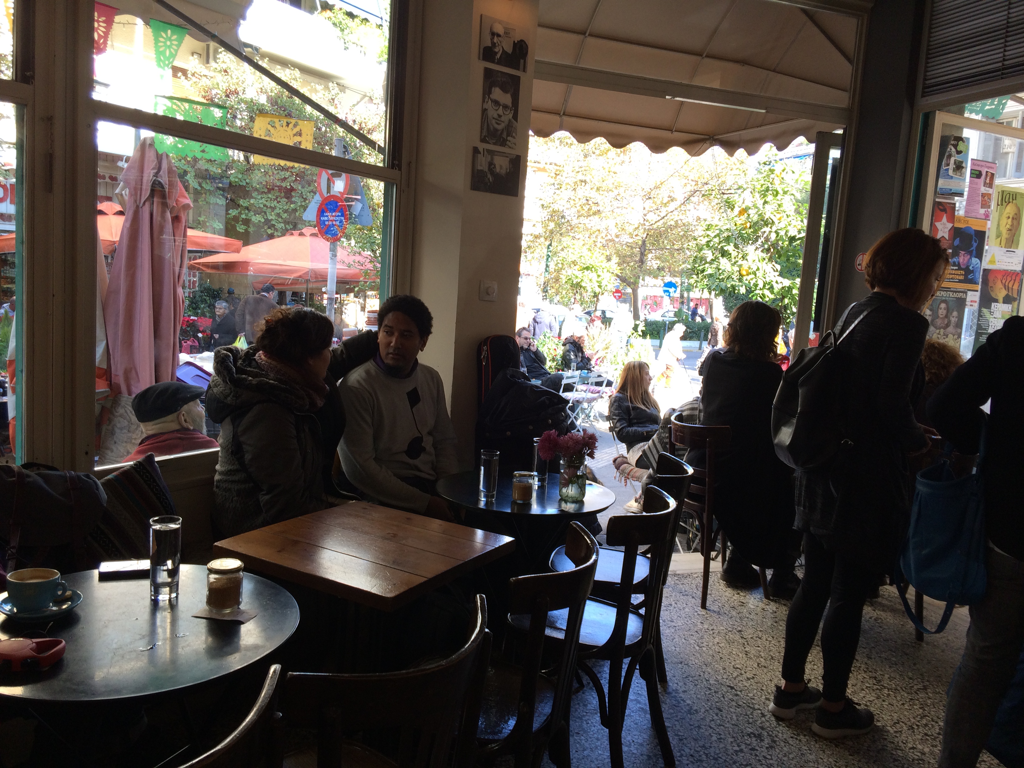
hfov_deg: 61.7
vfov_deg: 48.2
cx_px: 512
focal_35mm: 29
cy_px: 384
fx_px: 858
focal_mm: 4.15
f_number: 2.2
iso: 32
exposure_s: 1/100
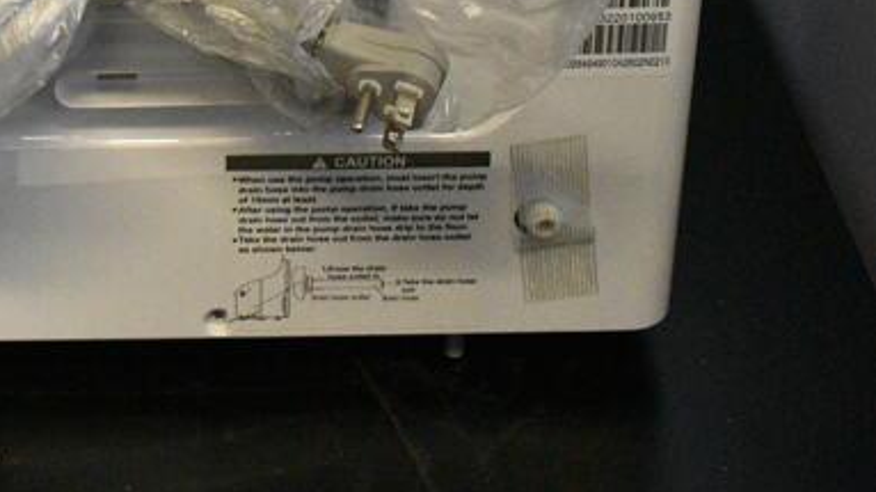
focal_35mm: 75
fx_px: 1741
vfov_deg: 14.6
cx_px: 181
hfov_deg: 27.7
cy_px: -322
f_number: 8
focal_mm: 20
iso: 6400
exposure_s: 1/250
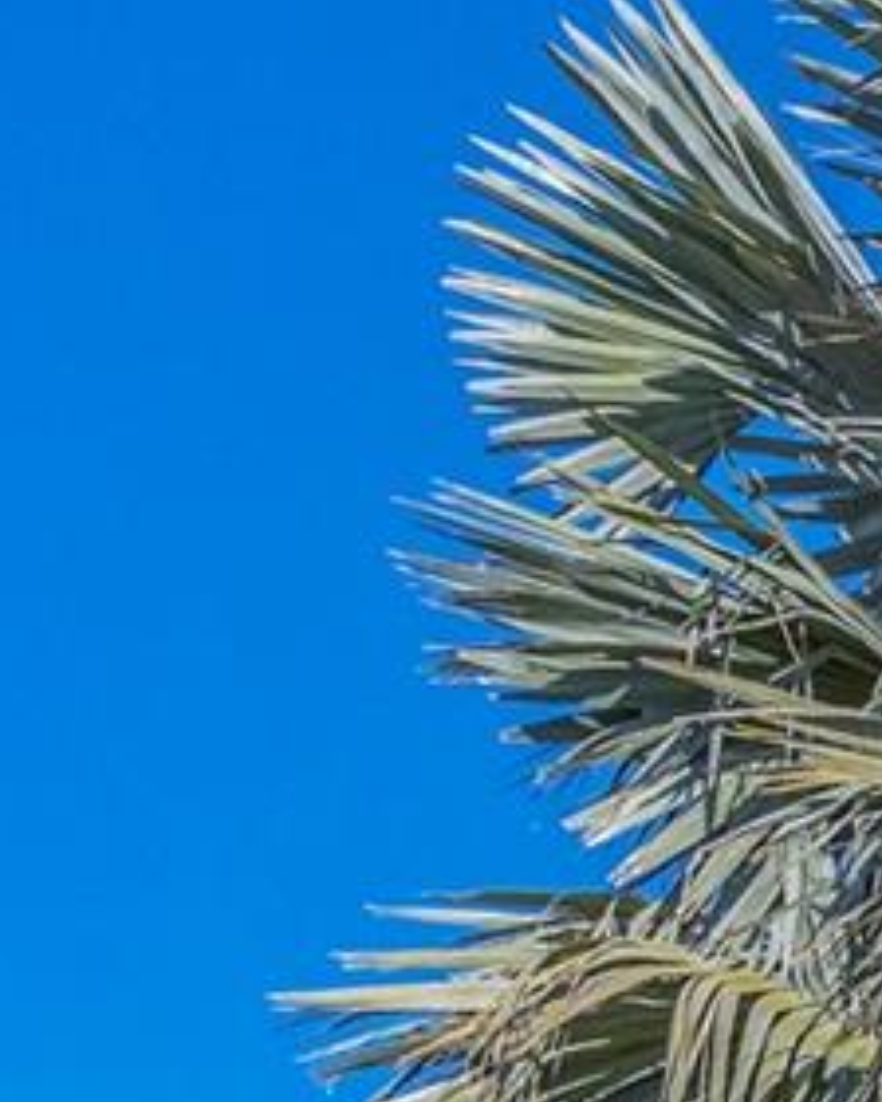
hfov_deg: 12.1
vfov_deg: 21.0
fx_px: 2447
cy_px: 1716
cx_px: 2500
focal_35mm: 75
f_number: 6.3
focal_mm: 14
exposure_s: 1/1600
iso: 320
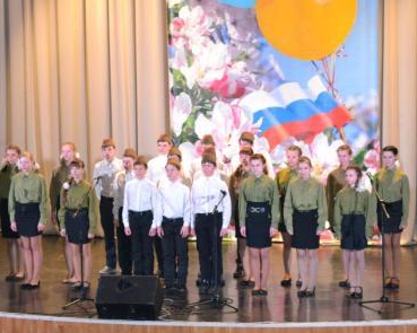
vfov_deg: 12.5
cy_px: 168
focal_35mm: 123
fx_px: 1518
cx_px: 165
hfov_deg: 15.6
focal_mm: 72
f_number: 4.5
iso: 2000
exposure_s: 1/60
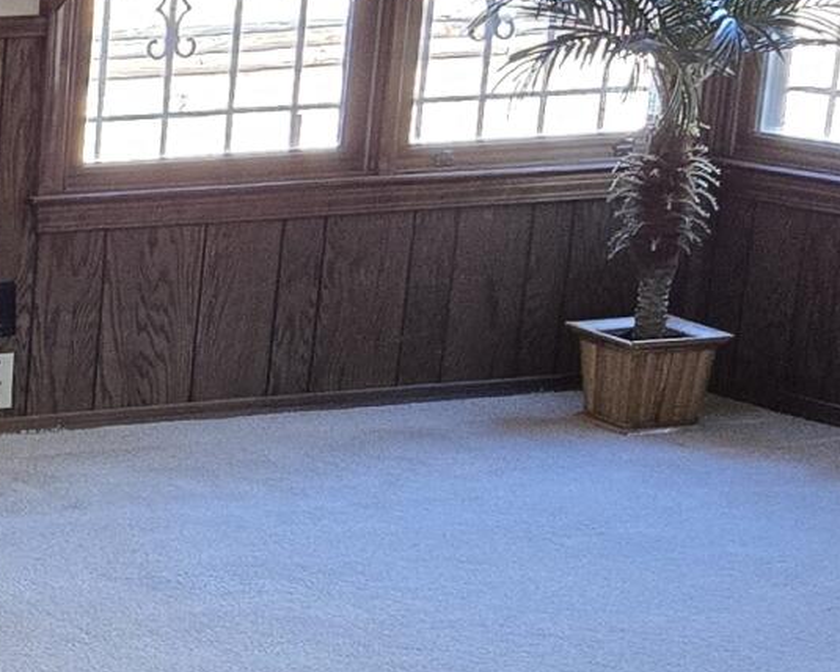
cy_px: 637
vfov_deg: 12.1
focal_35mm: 126
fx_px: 3132
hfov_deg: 13.1
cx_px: -859
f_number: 1.8
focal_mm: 5.4
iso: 250
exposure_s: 1/120
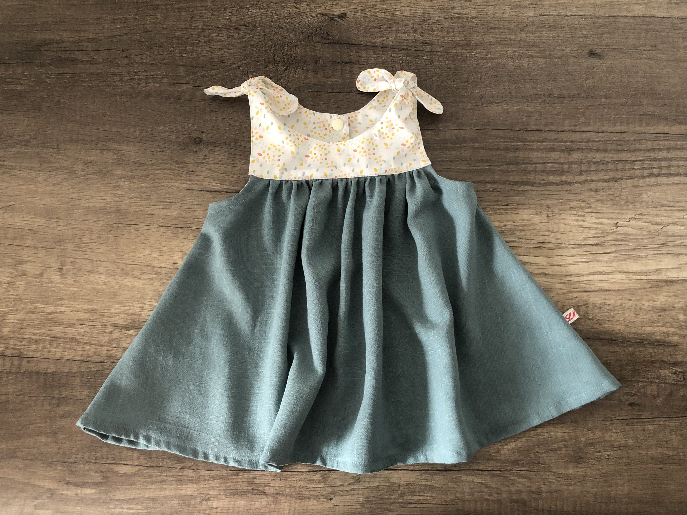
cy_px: 258
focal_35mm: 28
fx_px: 556
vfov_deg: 49.7
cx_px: 344
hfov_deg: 63.4
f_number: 1.8
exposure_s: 1/15
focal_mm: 3.99
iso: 80
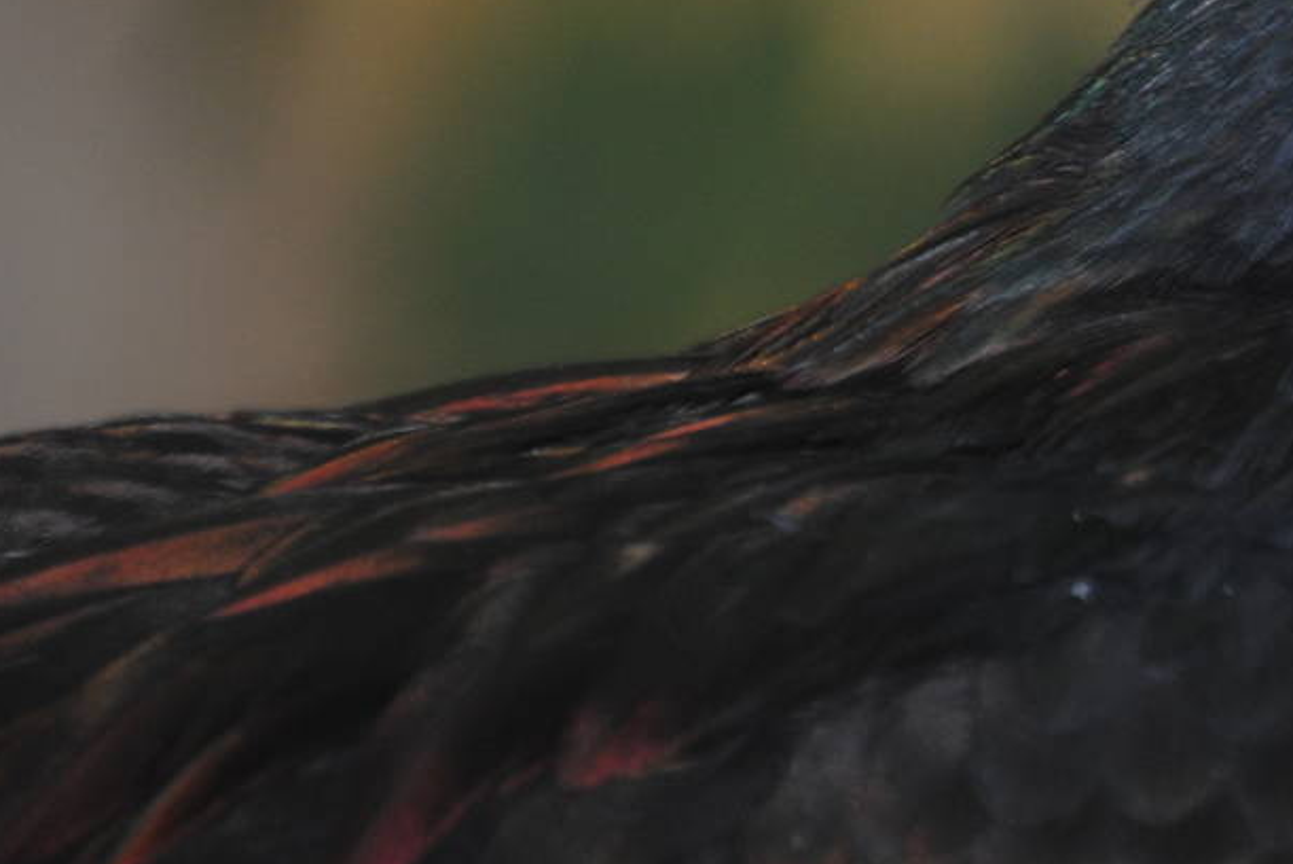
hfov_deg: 2.6
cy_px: 446
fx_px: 28243
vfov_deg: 1.8
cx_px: 1409
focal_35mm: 786
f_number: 5.6
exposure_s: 1/60
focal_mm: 200
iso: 200
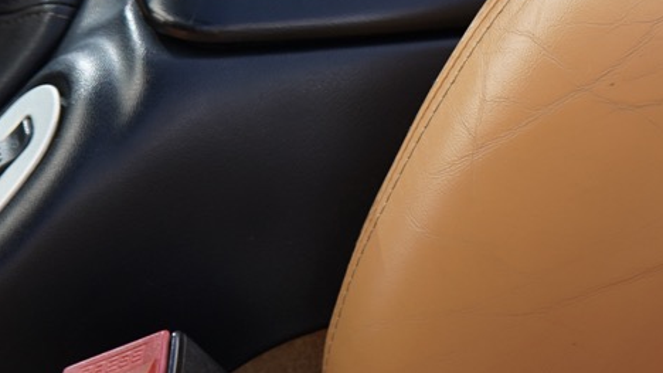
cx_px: 609
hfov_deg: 10.0
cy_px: -520
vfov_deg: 5.5
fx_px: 3779
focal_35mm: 215
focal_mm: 50
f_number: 5
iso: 100
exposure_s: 1/160
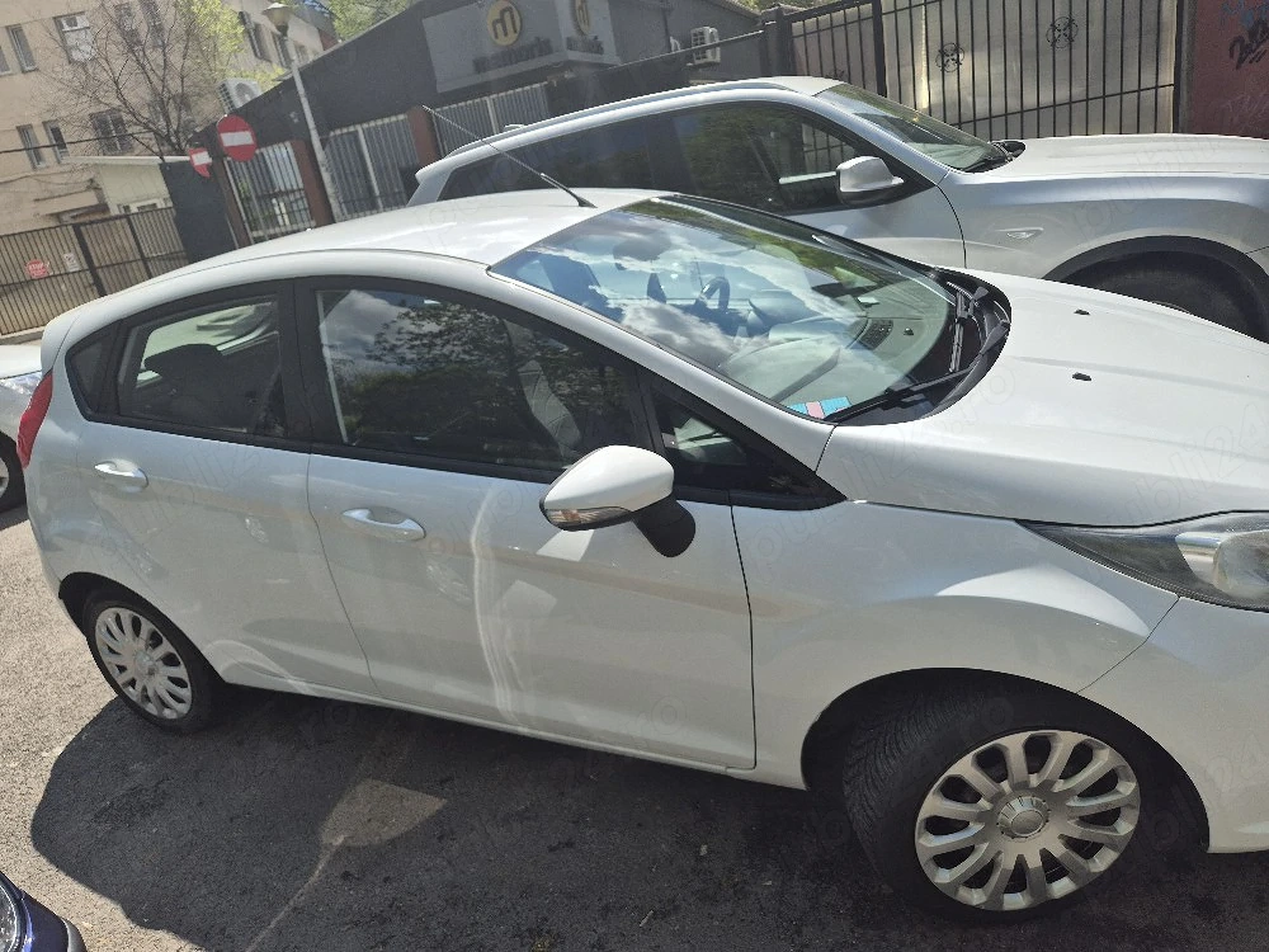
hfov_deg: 73.9
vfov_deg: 58.9
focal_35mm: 23
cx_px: 634
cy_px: 476
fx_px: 843
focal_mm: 5.4
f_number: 1.8
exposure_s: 1/2500
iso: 25
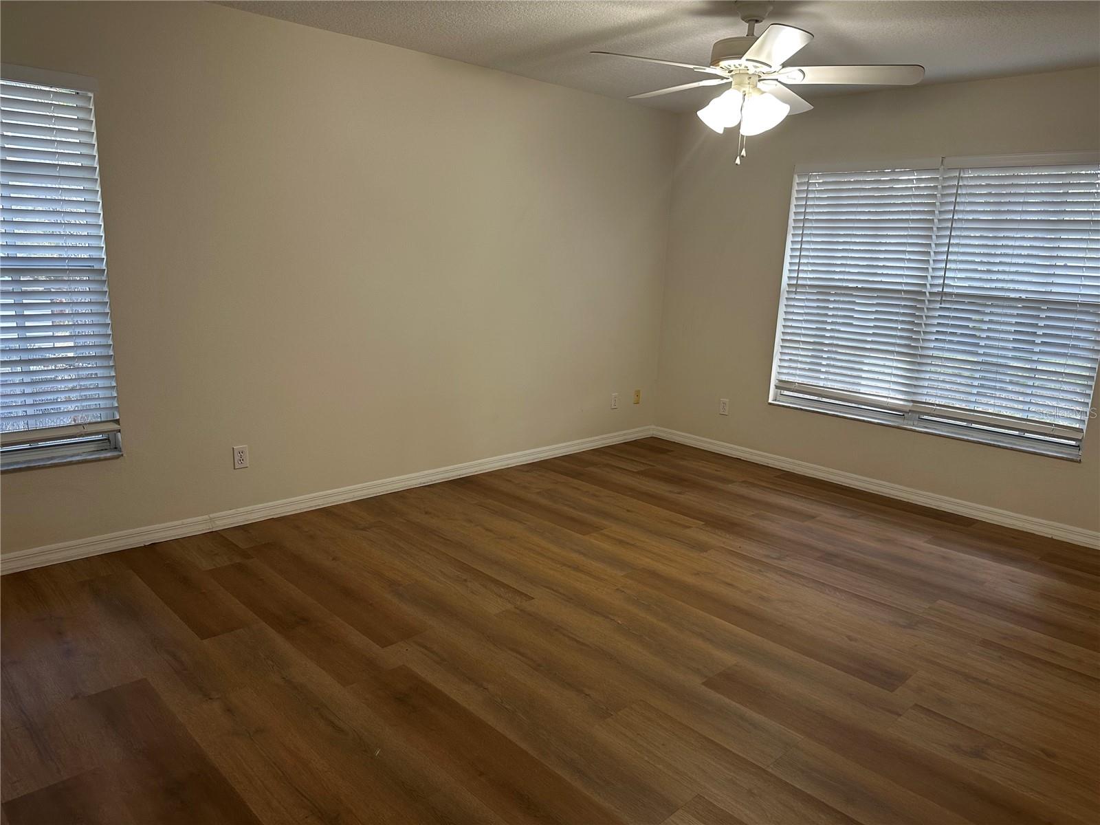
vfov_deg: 56.8
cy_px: 412
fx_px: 763
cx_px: 550
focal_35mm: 24
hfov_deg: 71.6
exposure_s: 1/60
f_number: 1.78
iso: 125
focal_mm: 6.86
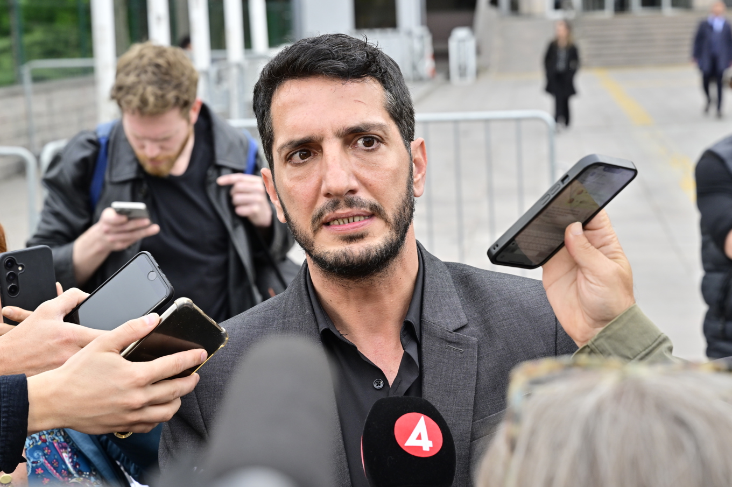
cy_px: 244
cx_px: 366
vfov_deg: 19.4
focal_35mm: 70
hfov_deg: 28.9
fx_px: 1422
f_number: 6.3
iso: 500
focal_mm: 70
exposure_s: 1/320
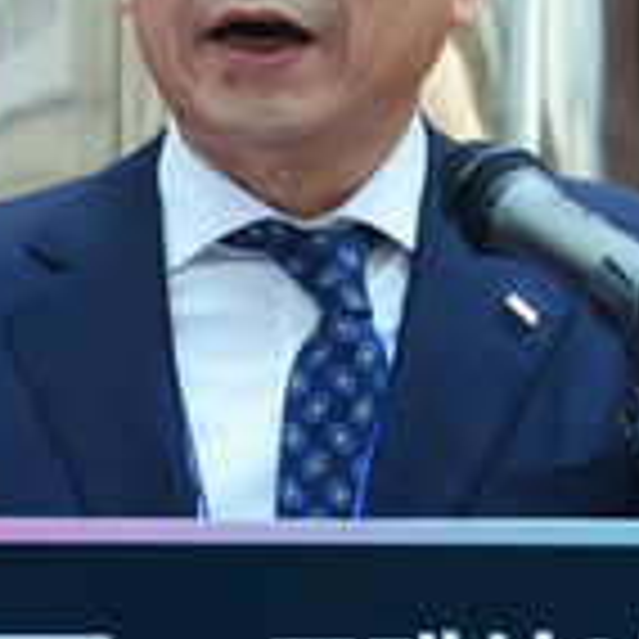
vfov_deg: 5.2
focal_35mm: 334
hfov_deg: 5.2
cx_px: 284
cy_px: 236
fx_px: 6976
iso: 1600
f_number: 5
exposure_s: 1/250
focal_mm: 62
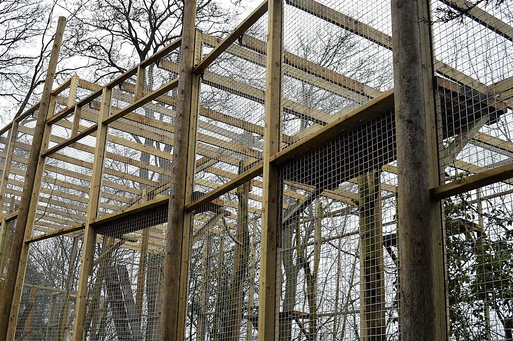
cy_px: 201
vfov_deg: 33.3
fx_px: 570
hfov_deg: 48.1
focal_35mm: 40
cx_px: 198
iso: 3200
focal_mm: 18
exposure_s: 1/2000
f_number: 5
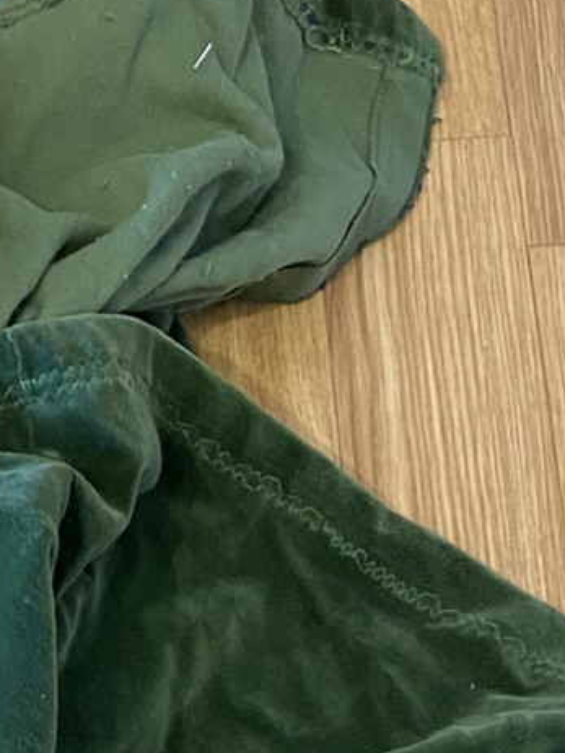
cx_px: -91
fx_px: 2504
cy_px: 1212
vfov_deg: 15.5
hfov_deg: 12.6
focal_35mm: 115
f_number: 1.8
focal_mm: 4.25
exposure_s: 1/50
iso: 200
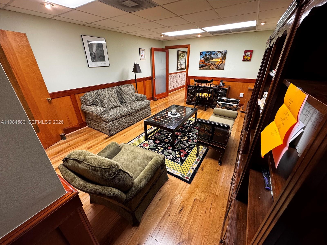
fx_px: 132
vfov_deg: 85.7
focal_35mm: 14
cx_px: 164
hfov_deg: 102.1
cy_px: 122
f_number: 2.2
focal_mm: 2.22
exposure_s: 1/60
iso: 200
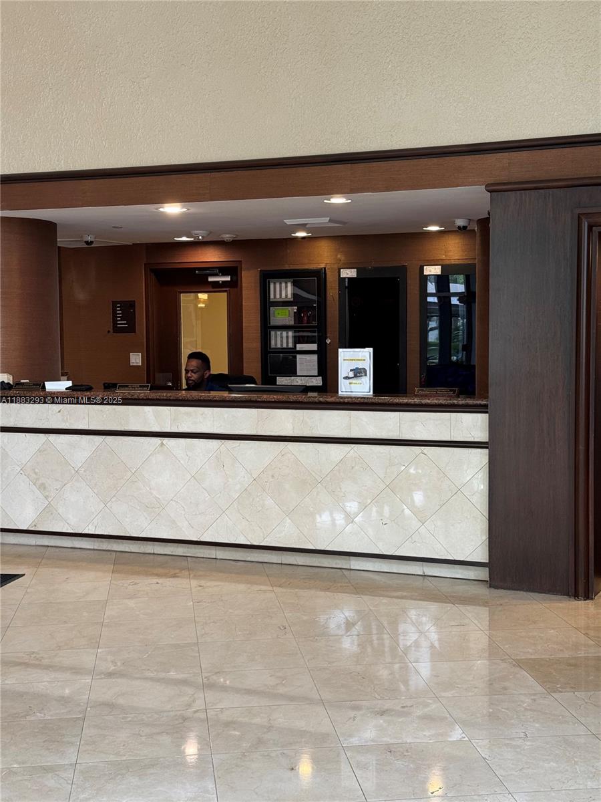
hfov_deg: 30.3
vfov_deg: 39.7
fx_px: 1111
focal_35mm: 48
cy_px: 401
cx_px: 300
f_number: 1.78
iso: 160
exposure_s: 1/60
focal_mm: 6.76
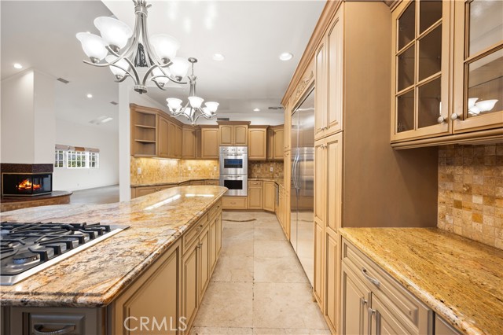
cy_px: 168
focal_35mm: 14
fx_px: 196
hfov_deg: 104.3
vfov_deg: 81.1
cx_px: 252
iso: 100
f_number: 8
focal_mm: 14
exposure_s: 1/1.67
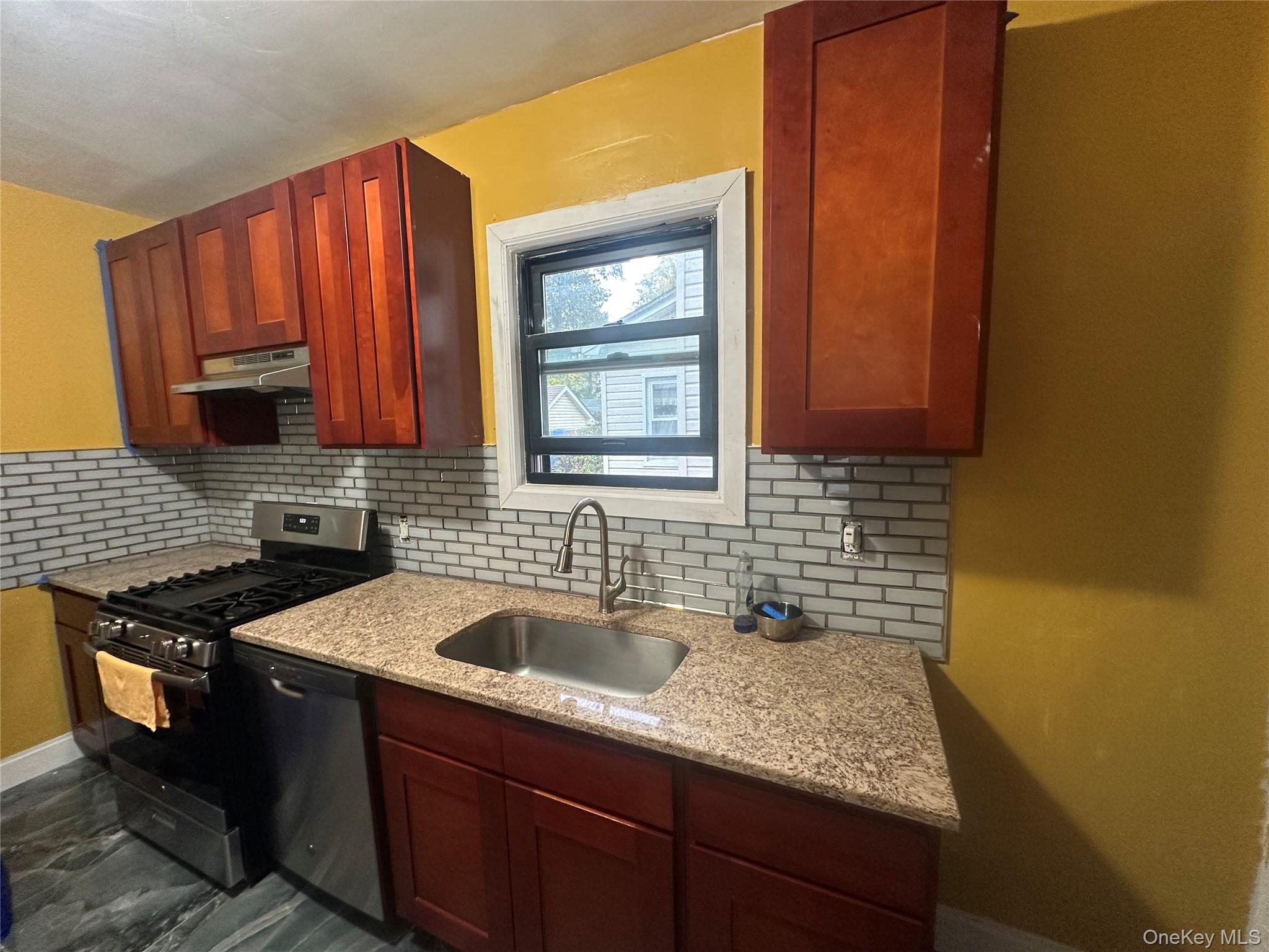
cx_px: 634
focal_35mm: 14
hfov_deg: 102.1
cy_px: 476
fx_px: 513
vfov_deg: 85.7
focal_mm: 2.22
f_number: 2.2
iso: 250
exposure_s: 1/60
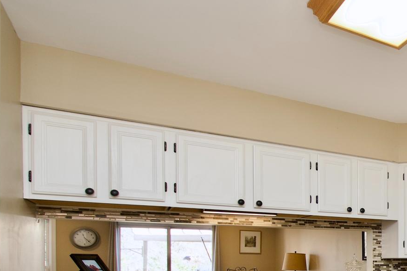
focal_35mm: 35
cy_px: 246
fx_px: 396
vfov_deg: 35.5
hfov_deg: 42.8
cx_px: 446
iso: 320
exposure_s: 1/30
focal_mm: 10
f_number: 7.1
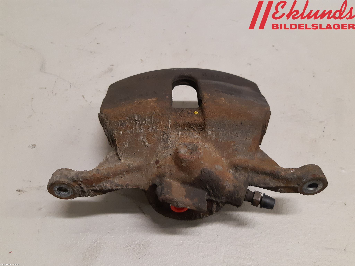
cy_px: 133
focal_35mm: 26
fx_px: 267
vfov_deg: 53.1
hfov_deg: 67.3
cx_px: 178
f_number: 1.7
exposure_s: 1/50
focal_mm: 3.93
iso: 250
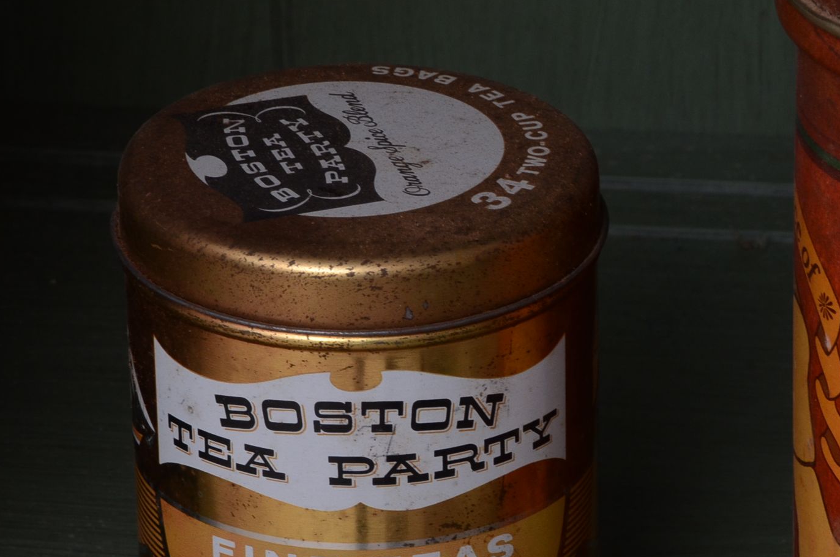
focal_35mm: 283
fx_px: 6588
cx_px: 670
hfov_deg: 7.3
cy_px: 408
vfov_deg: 4.8
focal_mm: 105
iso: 400
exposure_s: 1/60
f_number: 14
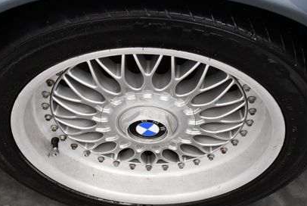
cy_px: 100
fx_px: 538
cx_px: 141
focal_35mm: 63
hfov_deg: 31.8
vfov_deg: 21.6
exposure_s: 1/125
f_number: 3.5
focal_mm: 20
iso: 1000
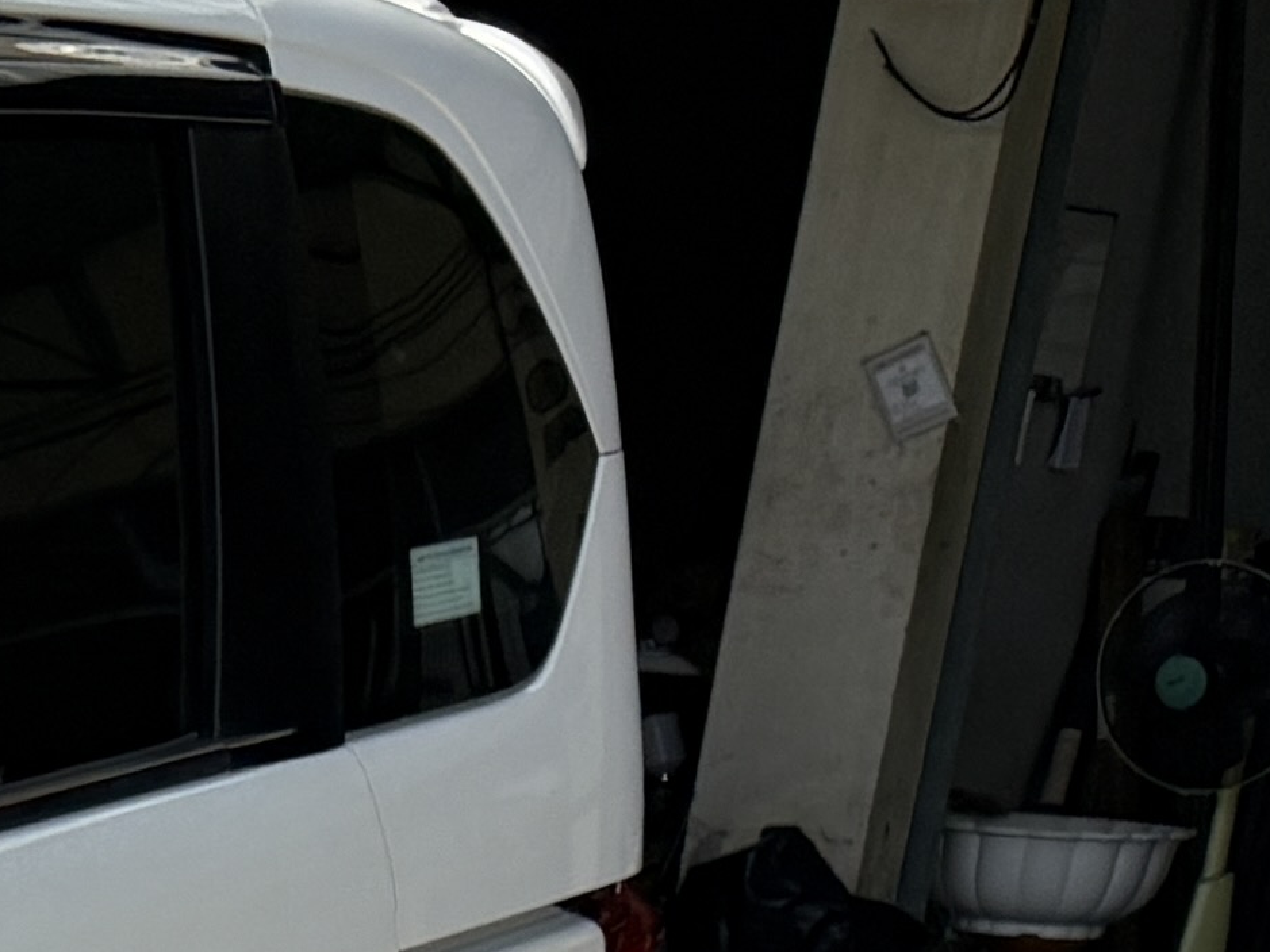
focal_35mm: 146
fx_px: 5356
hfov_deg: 10.2
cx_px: -2451
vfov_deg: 9.5
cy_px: 1850
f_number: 1.78
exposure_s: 1/5319
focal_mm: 6.76
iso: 100
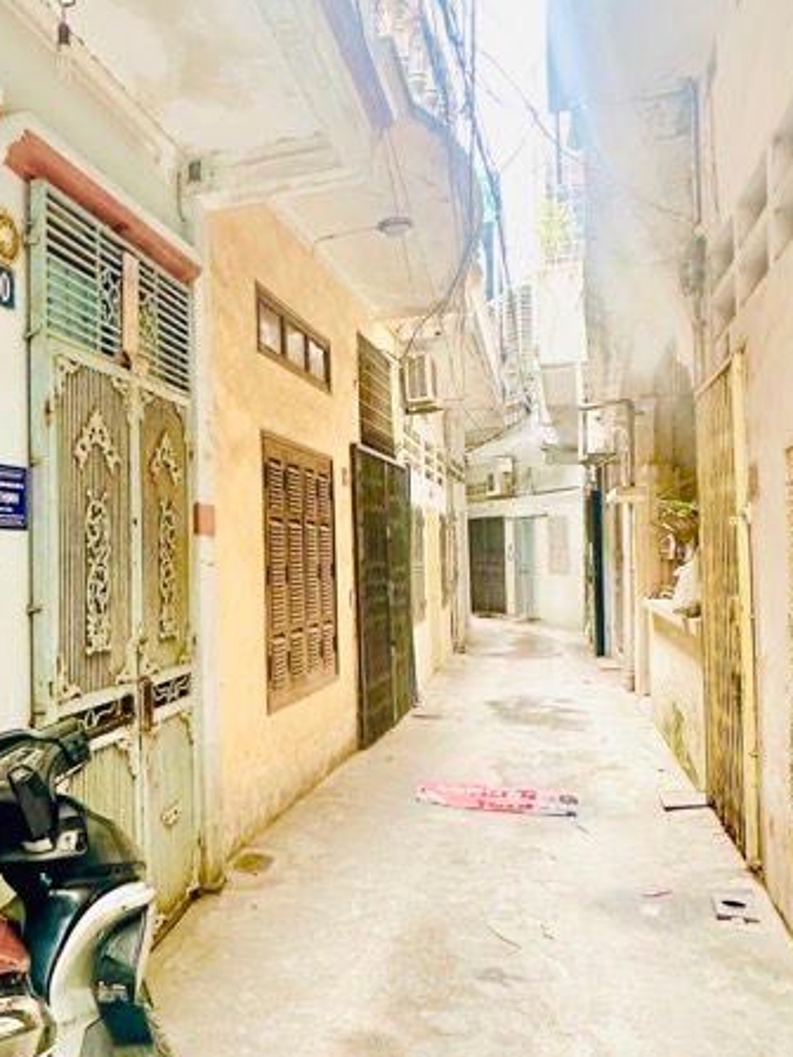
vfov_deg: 56.8
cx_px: 163
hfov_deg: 42.3
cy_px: 524
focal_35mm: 32
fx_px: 977
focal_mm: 2.22
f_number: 2.2
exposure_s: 1/87
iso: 320
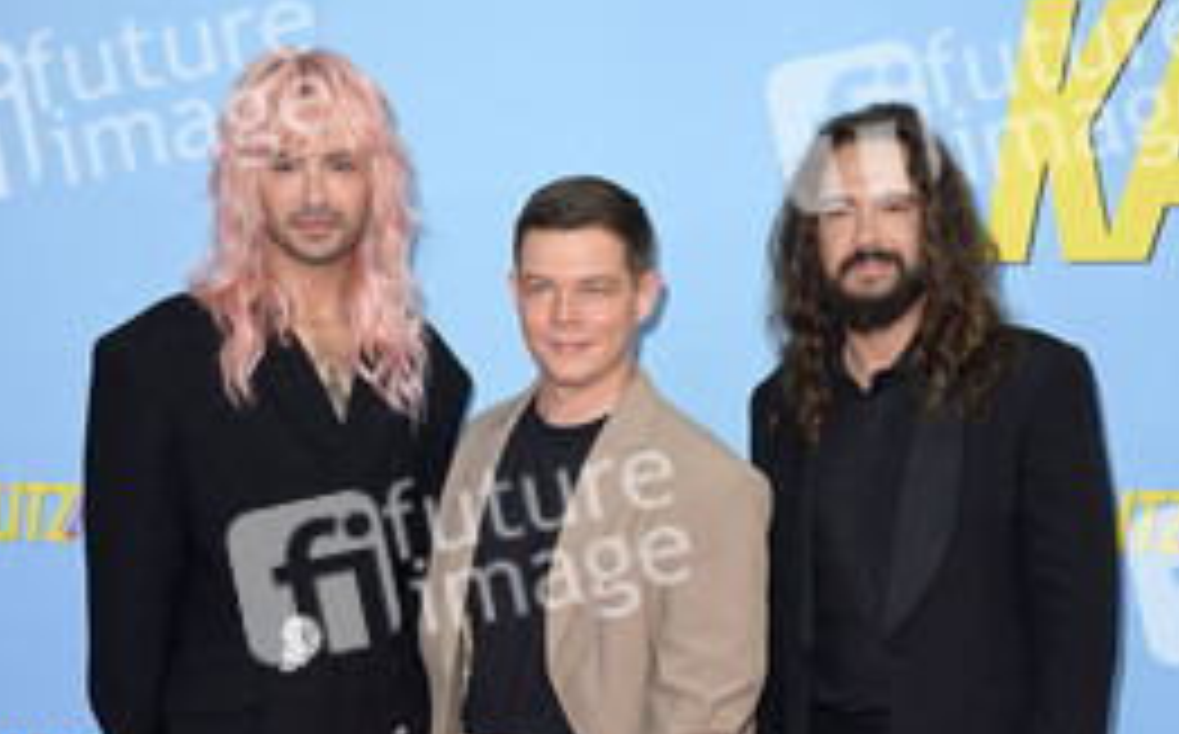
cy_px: 784
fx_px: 2599
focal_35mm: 81
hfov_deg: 25.6
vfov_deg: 15.7
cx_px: 590
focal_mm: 52
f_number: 7.1
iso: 640
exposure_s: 1/200
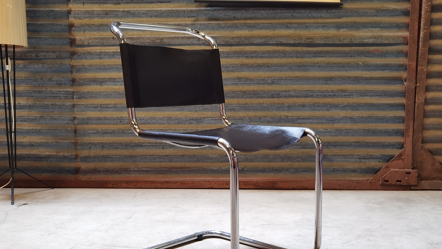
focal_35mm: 44
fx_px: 516
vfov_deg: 27.0
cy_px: 157
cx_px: 223
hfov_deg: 46.4
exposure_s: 1/33.3
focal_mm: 6.71
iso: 320
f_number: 1.9
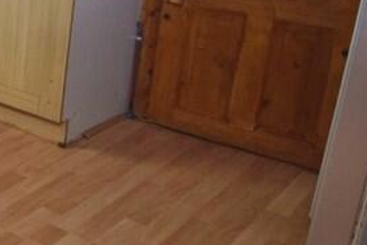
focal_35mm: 56
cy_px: 34
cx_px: -315
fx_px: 571
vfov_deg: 23.7
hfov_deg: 21.2
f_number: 4
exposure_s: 1/60
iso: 640
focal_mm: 10
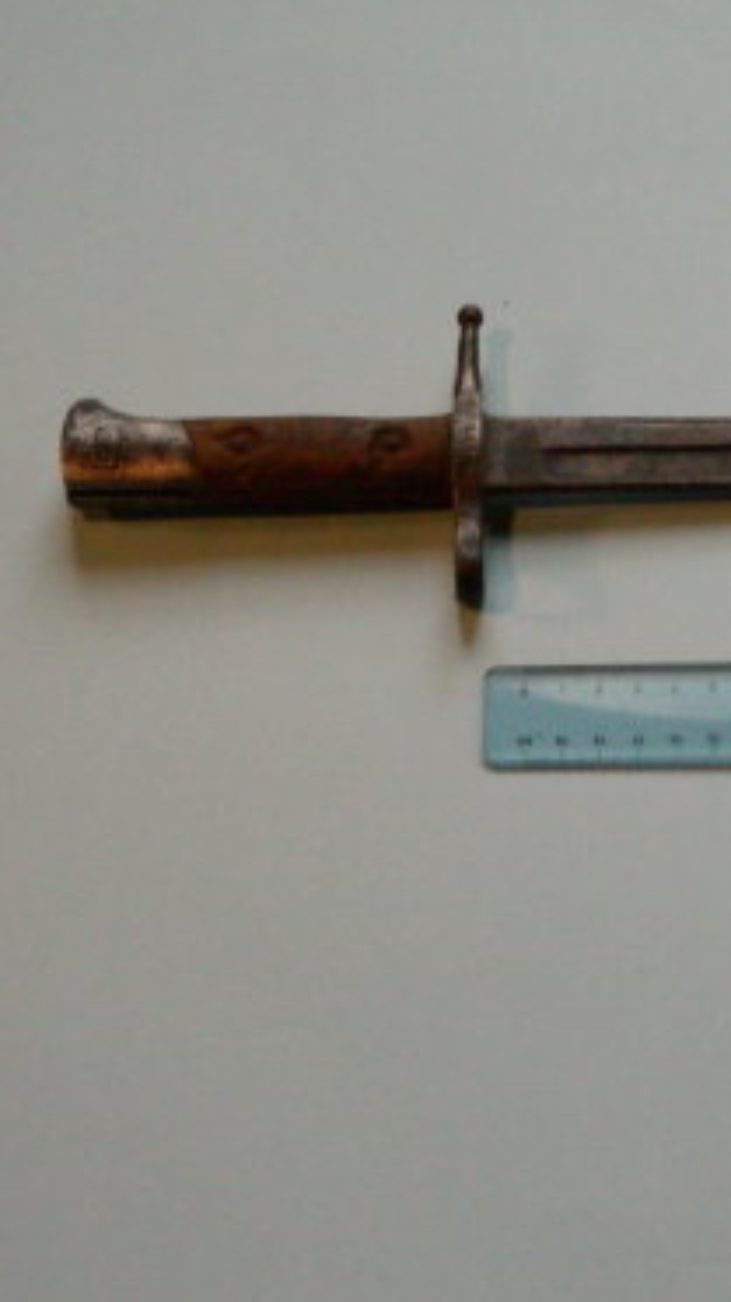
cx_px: 790
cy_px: 649
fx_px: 5001
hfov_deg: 8.3
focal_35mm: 145
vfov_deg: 14.8
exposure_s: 1/383
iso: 400
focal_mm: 16.5
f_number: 5.6
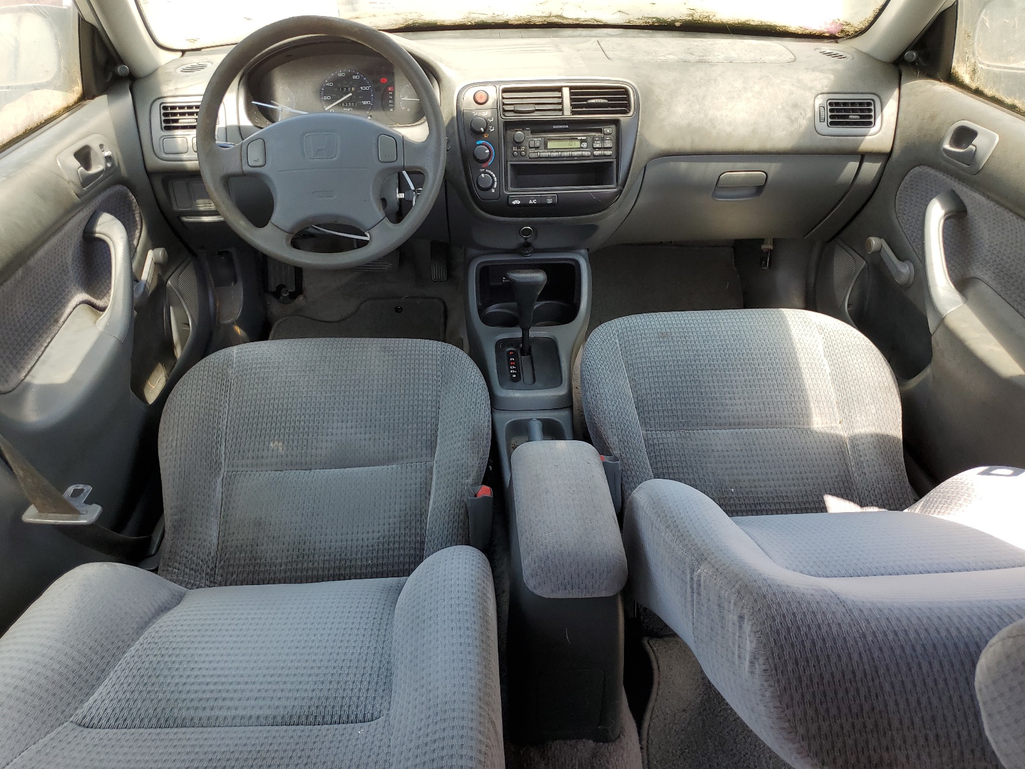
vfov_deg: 53.1
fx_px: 770
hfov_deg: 67.3
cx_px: 512
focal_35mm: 26
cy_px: 384
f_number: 1.5
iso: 50
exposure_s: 1/333
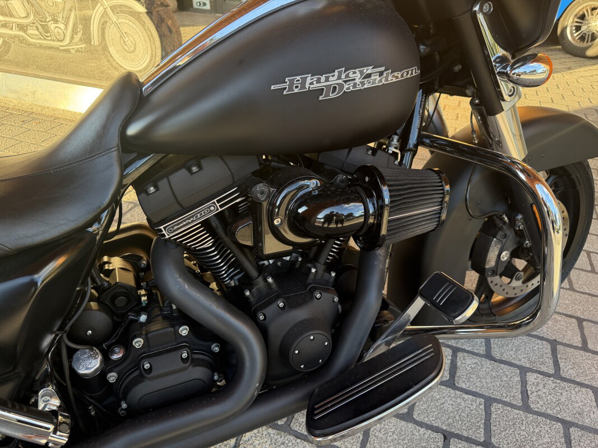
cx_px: 299
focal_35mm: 24
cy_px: 224
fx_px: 415
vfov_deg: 56.8
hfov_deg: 71.6
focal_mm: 6.76
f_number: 1.78
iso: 160
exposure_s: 1/222
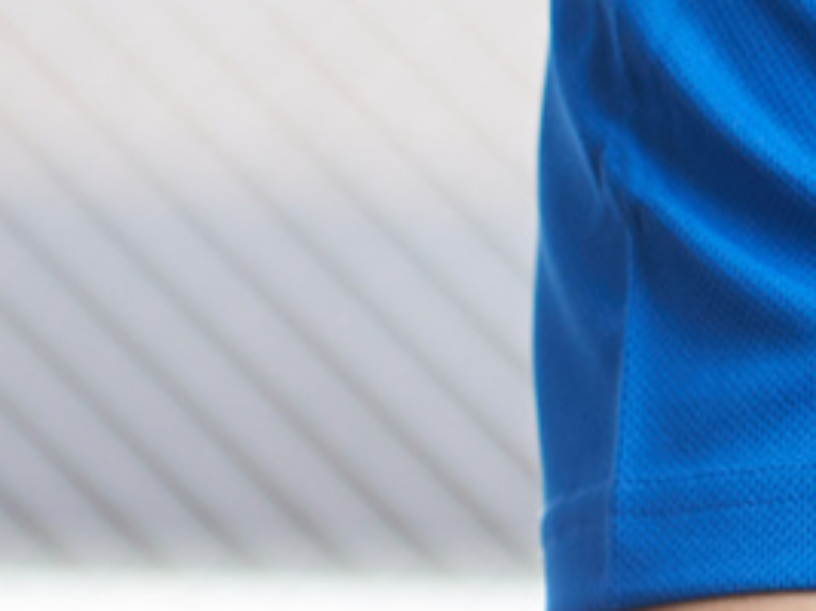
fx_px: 14444
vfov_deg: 2.4
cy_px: -637
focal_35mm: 613
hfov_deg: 3.2
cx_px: 2115
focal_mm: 85
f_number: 2
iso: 200
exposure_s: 1/125
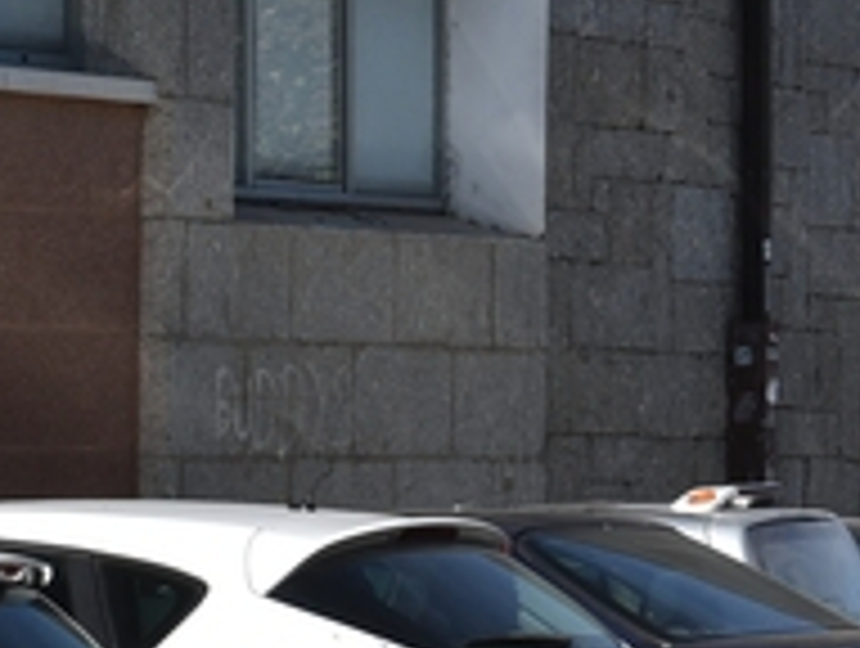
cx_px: 1274
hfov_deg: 5.6
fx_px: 8786
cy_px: 198
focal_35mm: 353
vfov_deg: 4.2
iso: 200
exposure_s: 1/400
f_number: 10
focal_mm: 52
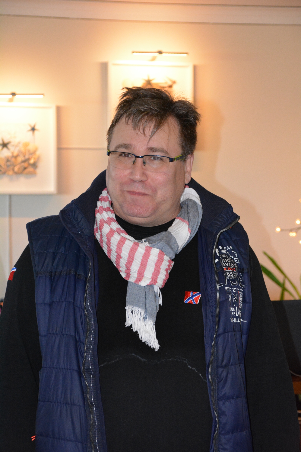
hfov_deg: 15.7
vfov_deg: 23.4
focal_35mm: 87
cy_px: 226
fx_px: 1091
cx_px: 150
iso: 3200
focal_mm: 58
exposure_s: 1/60
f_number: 5
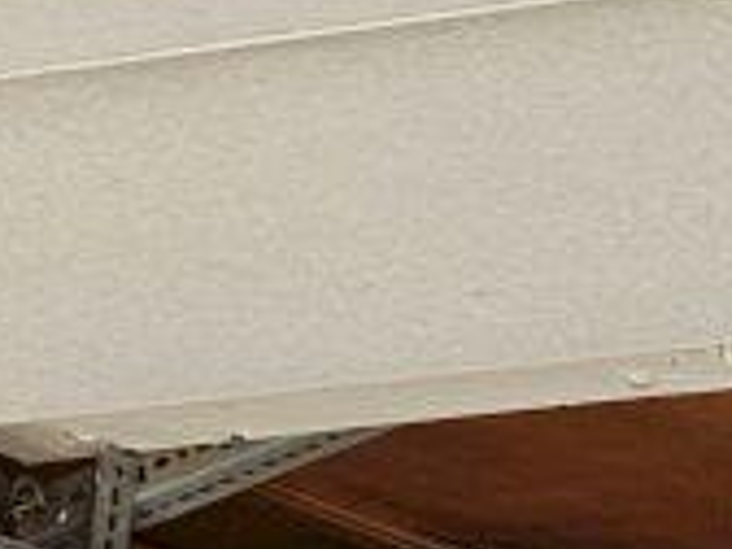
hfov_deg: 9.6
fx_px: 3870
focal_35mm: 183
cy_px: 1630
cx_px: 1762
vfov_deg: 7.2
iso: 40
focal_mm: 5.4
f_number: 1.8
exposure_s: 1/120
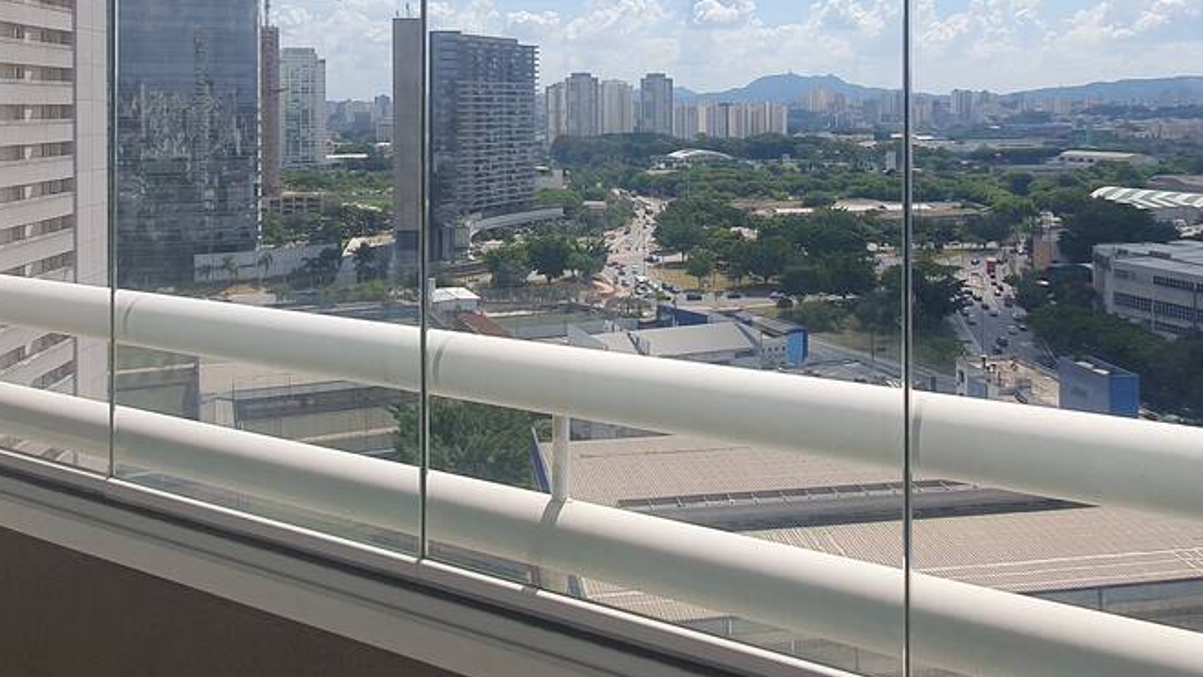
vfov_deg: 35.6
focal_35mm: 31
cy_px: 75
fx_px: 989
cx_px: 603
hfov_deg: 62.6
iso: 50
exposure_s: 1/1508
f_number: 2.2
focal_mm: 1.8
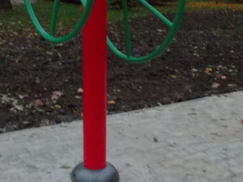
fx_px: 414
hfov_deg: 32.4
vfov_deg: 24.6
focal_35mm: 59
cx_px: 80
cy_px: 48
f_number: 3.3
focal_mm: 4.1
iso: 400
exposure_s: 1/5
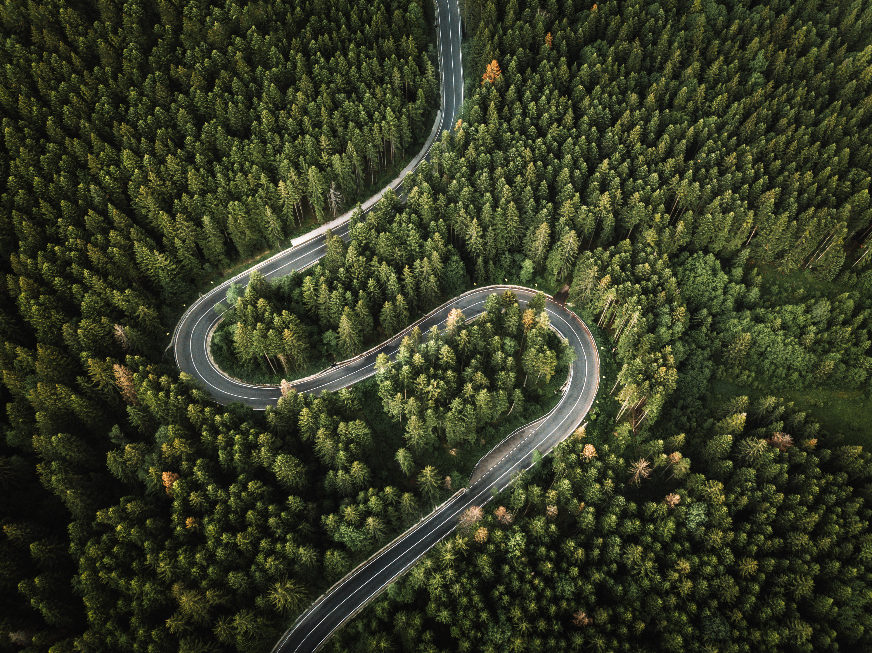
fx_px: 655
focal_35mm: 26
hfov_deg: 67.3
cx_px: 436
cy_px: 326
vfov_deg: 53.0
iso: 153
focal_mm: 4.73
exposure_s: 1/25
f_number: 2.2
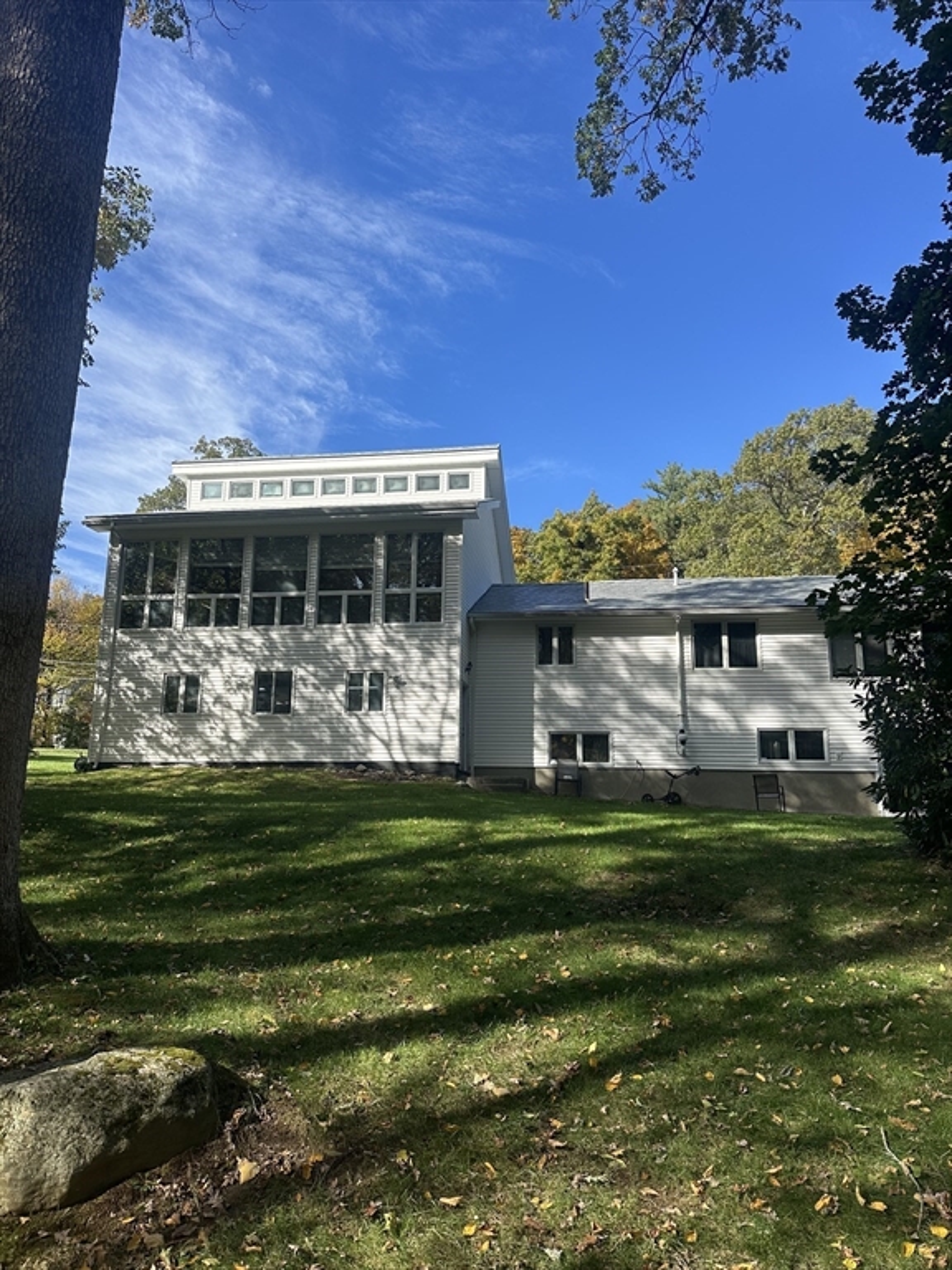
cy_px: 635
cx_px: 476
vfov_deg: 71.6
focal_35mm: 24
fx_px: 880
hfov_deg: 56.8
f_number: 1.78
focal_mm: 6.86
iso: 80
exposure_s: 1/1988
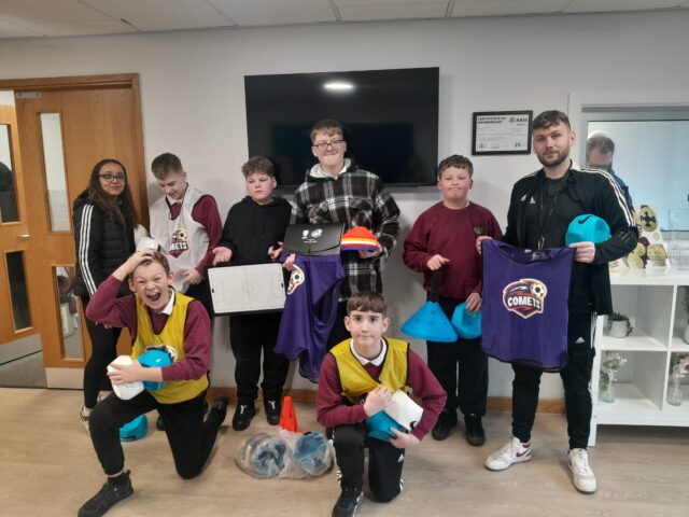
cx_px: 344
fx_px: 518
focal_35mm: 26
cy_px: 258
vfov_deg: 53.1
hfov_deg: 67.3
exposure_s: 1/50
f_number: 1.8
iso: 160
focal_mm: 3.98
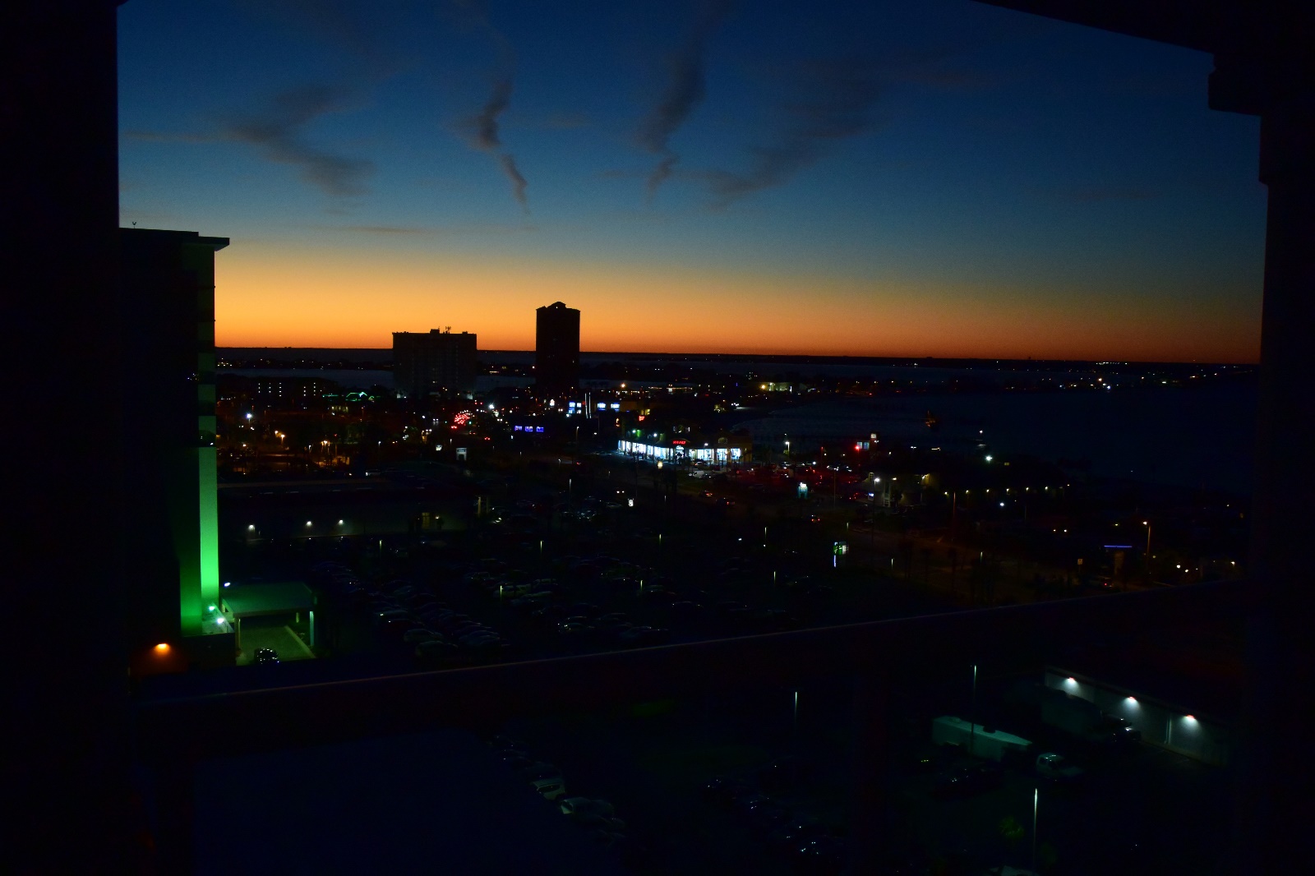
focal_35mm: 33
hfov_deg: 57.2
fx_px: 1205
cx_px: 658
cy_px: 438
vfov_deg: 40.0
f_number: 3.8
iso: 1100
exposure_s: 1/60
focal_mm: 12.3
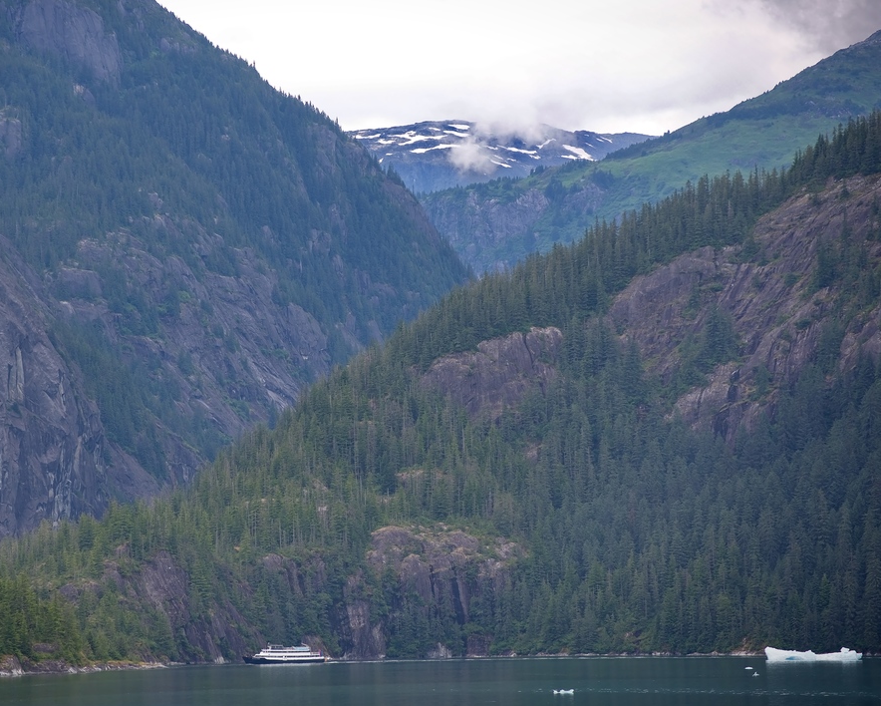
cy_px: 314
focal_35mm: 197
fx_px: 5139
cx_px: 307
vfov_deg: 7.9
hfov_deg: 9.8
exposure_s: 1/320
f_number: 4.8
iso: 140
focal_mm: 145
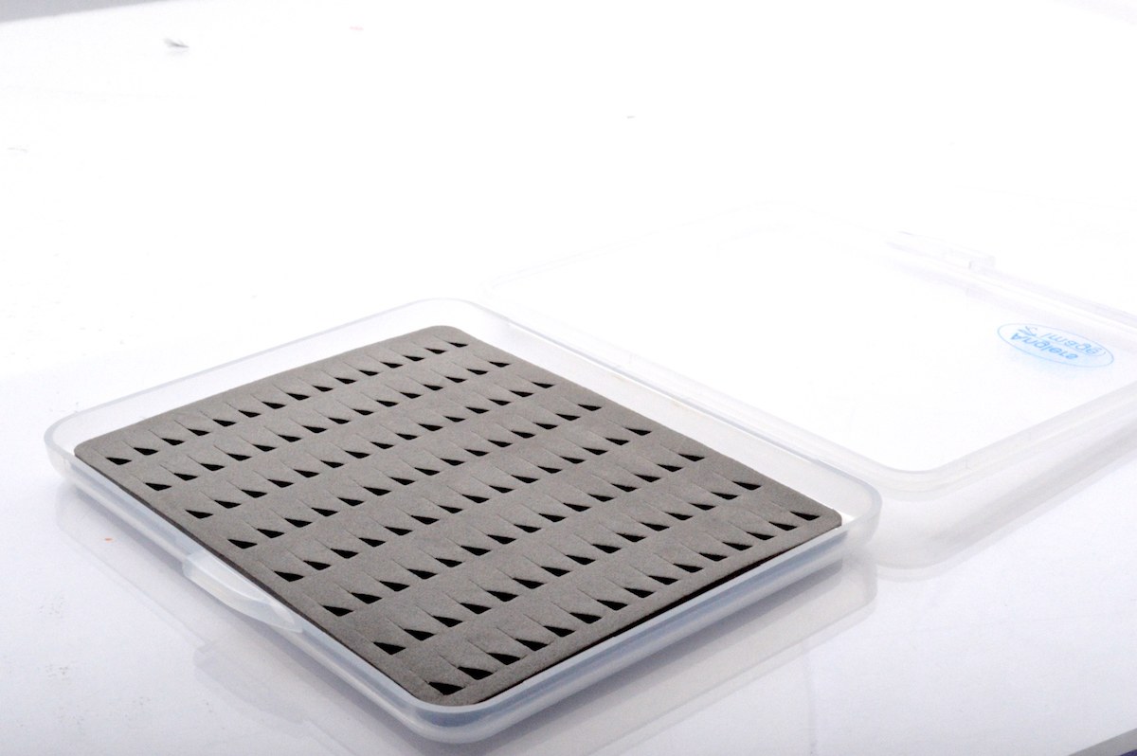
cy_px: 378
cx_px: 568
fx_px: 1988
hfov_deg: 31.9
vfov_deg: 21.5
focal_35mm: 63
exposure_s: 1/200
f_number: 29
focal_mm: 42
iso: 1600
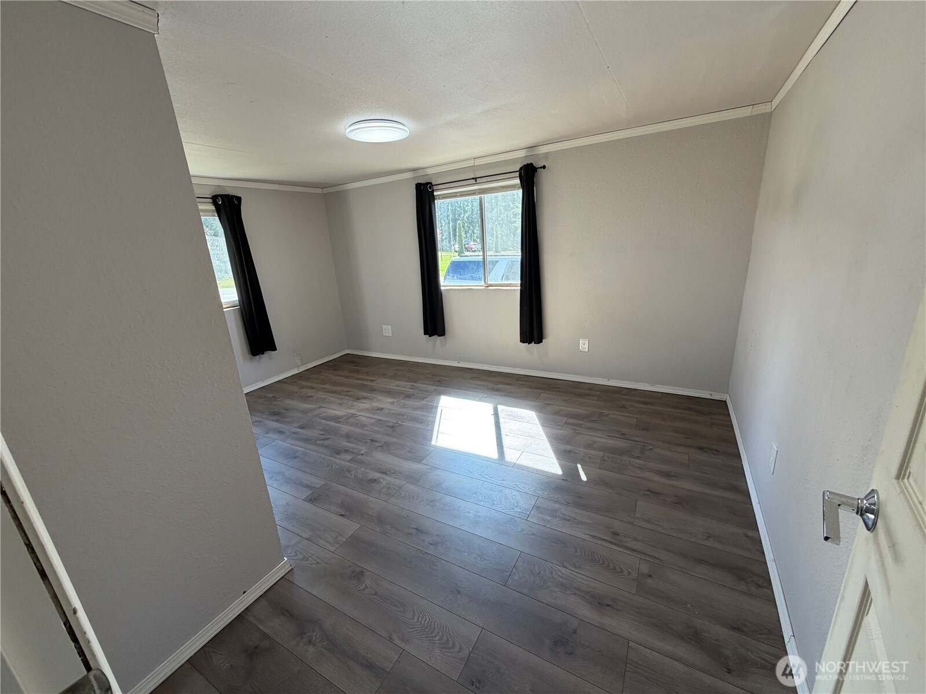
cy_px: 347
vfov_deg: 85.7
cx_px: 463
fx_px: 375
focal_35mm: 14
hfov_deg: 102.1
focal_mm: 2.22
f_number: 2.2
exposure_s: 1/121
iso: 125
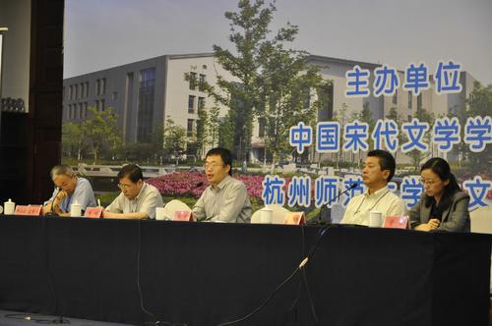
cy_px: 163
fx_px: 1433
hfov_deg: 19.5
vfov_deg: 13.0
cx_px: 246
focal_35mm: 105
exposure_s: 1/30
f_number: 5.3
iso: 1600
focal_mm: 70
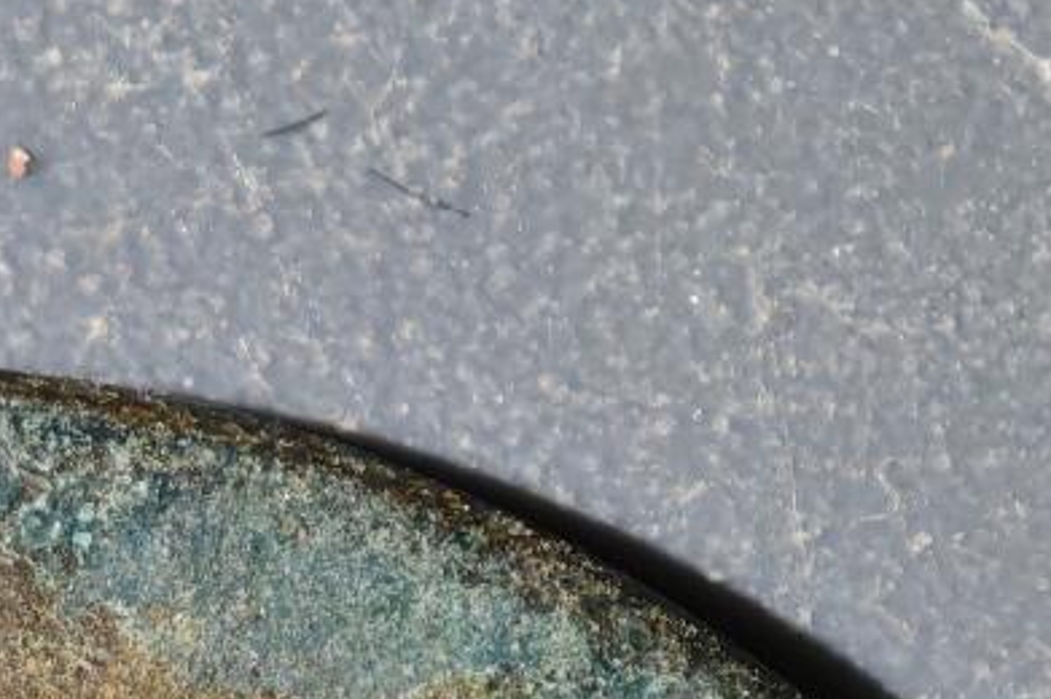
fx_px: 13564
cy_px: 1791
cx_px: -228
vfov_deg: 2.9
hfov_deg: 4.4
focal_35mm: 465
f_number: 2
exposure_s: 1/97.1
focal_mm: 9
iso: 500
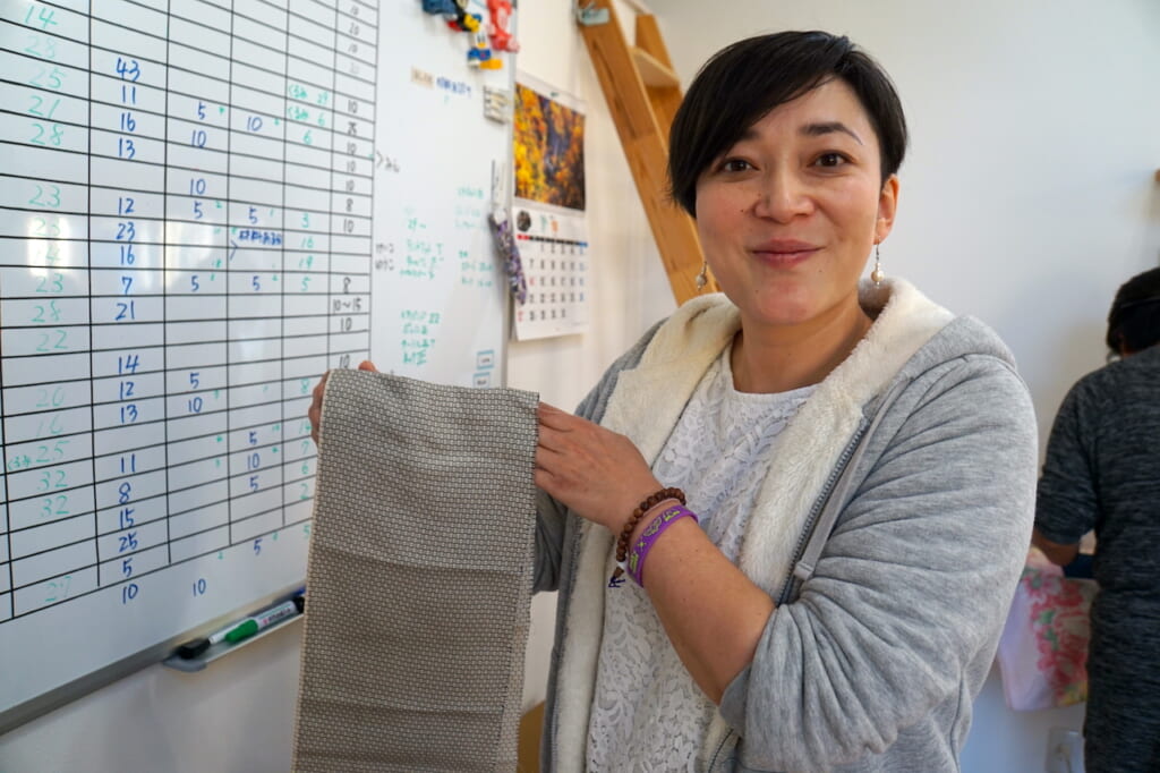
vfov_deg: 47.9
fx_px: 870
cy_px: 386
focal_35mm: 27
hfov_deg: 67.4
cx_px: 580
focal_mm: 18
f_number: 4
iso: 400
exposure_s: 1/160
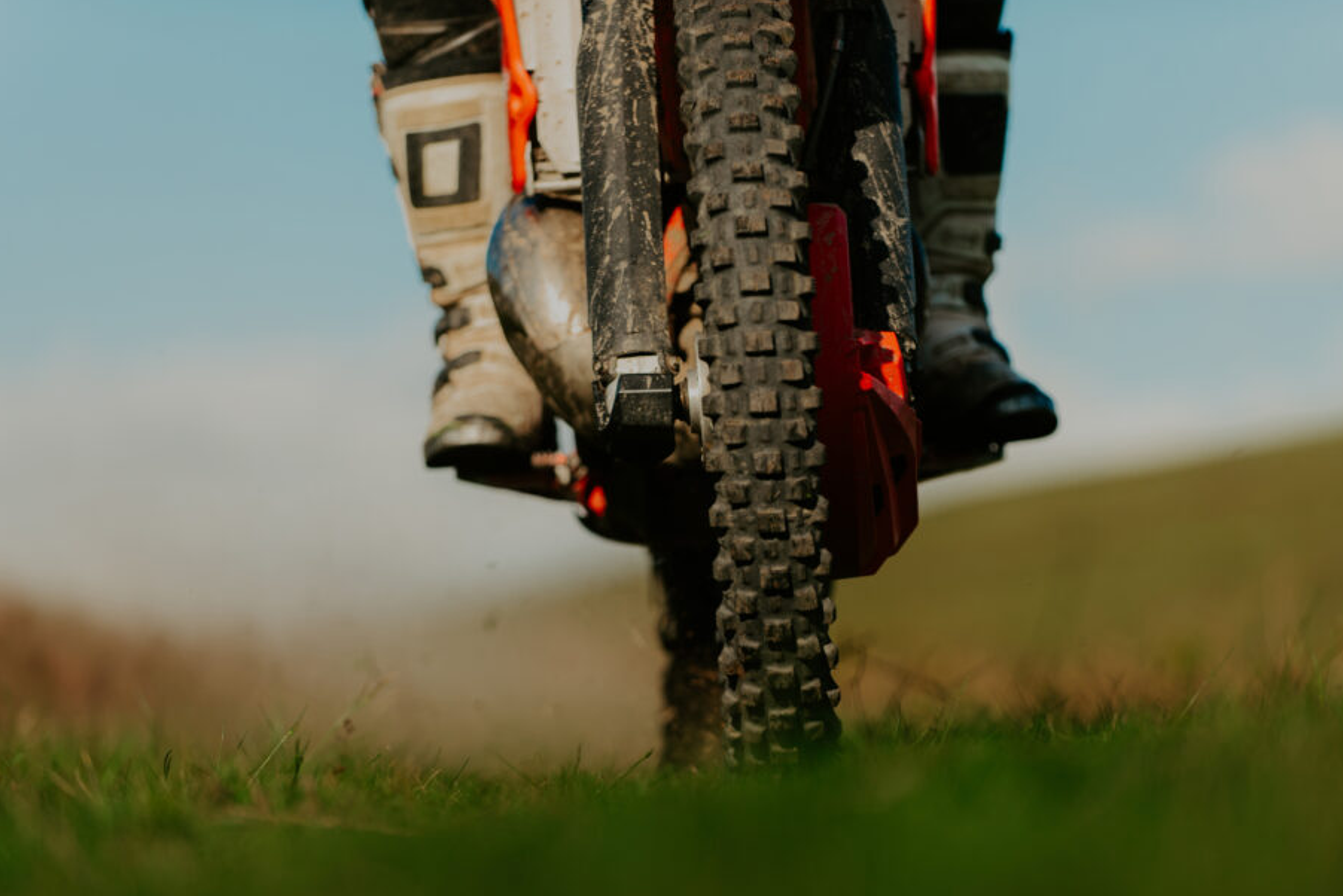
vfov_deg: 7.8
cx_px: 722
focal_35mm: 176
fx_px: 6568
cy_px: 502
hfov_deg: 11.7
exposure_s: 1/4000
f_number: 2.8
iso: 250
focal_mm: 155
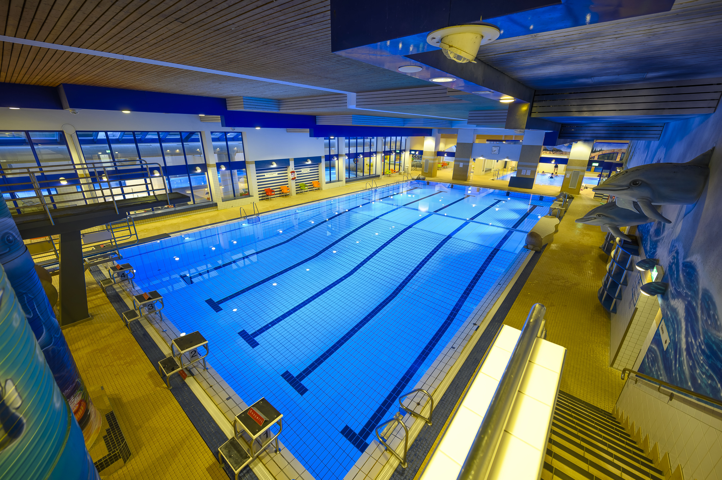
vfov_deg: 81.1
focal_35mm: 14
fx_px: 281
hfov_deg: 104.3
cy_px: 240
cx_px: 361
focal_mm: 14
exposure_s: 1/10
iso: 100
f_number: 4
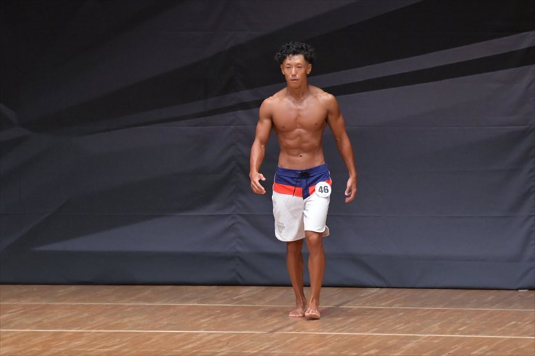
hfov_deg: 7.2
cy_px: 178
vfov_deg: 4.8
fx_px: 4233
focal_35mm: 285
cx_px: 268
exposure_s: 1/400
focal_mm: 190
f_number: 5.6
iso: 6400
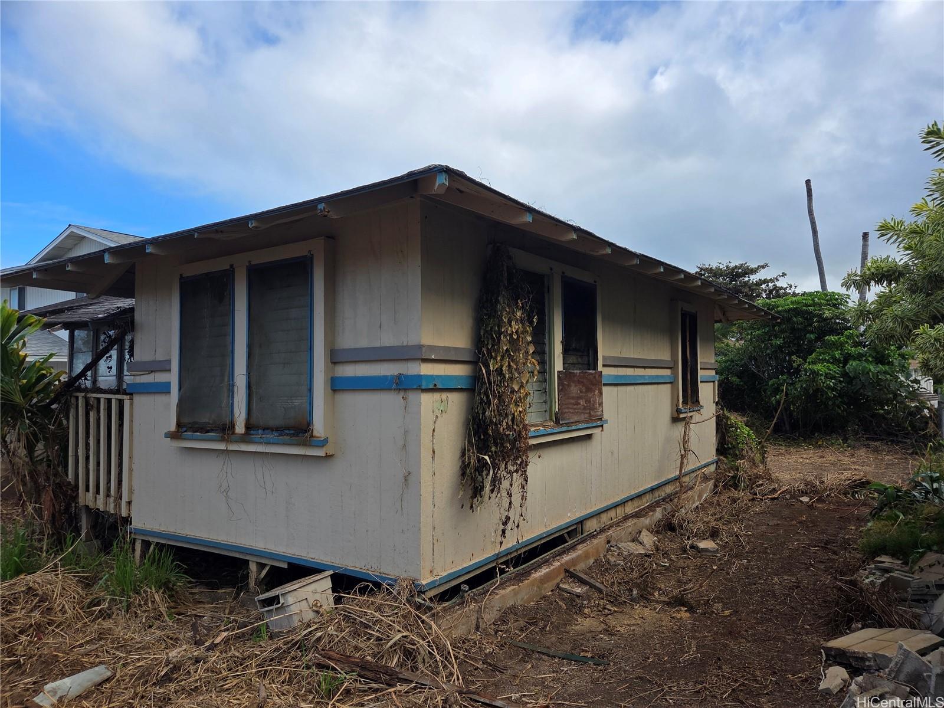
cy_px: 354
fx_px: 627
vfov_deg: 58.9
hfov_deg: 73.9
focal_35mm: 23
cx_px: 472
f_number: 1.8
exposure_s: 1/2423
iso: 80
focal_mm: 5.4
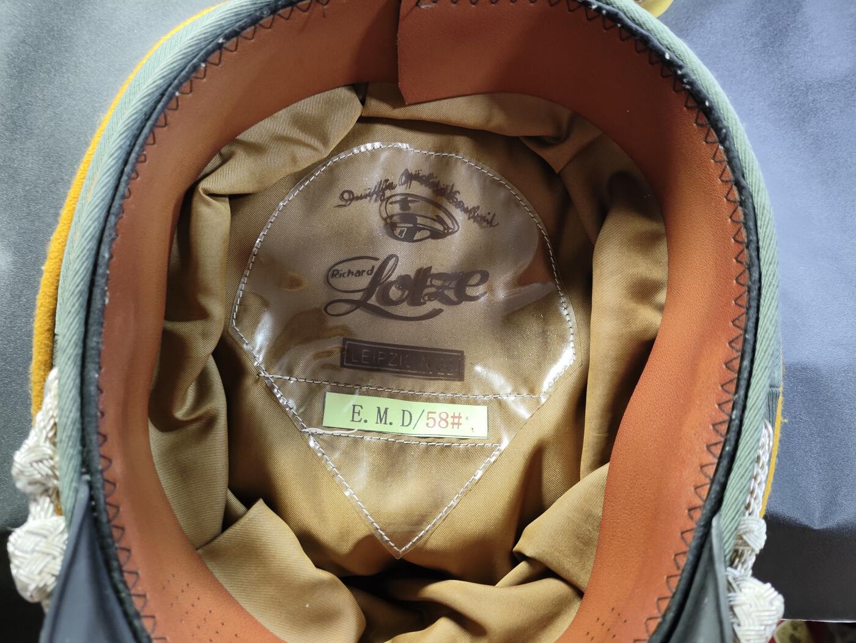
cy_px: 322
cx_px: 428
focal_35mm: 25
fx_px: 618
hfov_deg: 69.4
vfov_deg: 54.9
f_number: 1.79
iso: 382
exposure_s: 1/25
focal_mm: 4.71
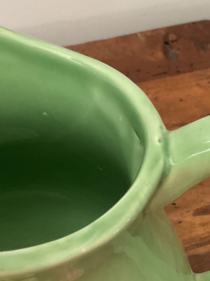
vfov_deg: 26.2
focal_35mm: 73
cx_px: 172
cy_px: 223
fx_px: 591
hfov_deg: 19.9
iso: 250
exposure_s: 1/50
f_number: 1.8
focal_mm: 3
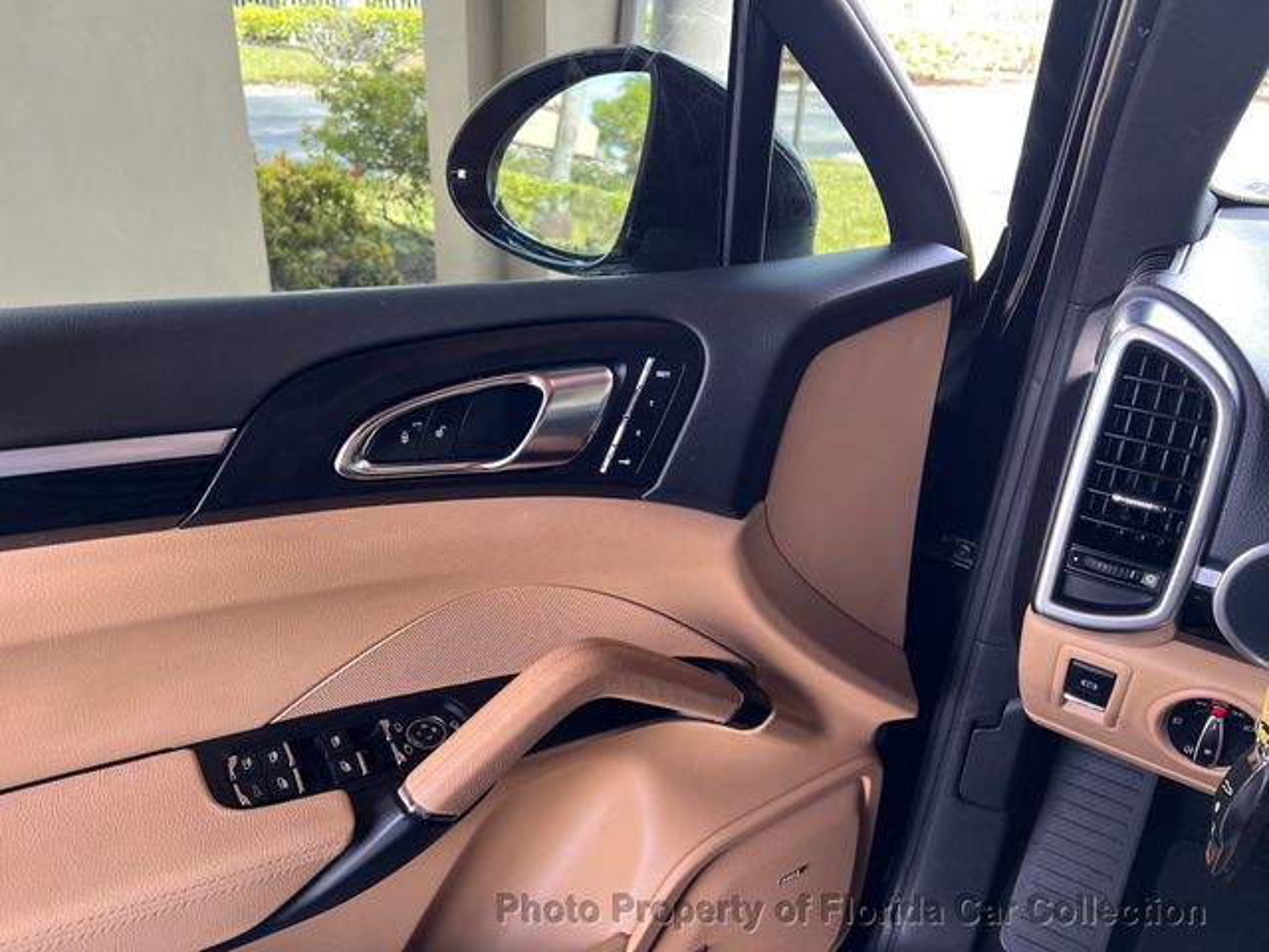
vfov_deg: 53.1
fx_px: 953
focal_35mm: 26
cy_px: 476
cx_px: 634
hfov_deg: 67.3
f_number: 1.5
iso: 125
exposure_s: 1/121
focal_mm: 5.7
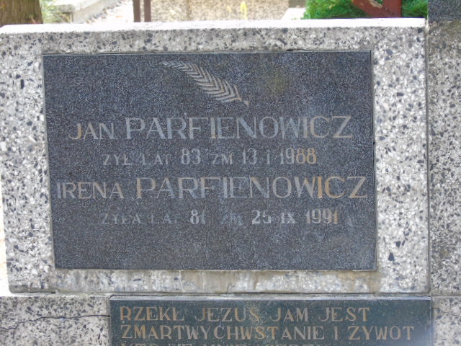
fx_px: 1891
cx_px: 230
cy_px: 173
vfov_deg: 10.4
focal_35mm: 142
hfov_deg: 13.9
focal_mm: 25
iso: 400
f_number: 4.7
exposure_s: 1/80
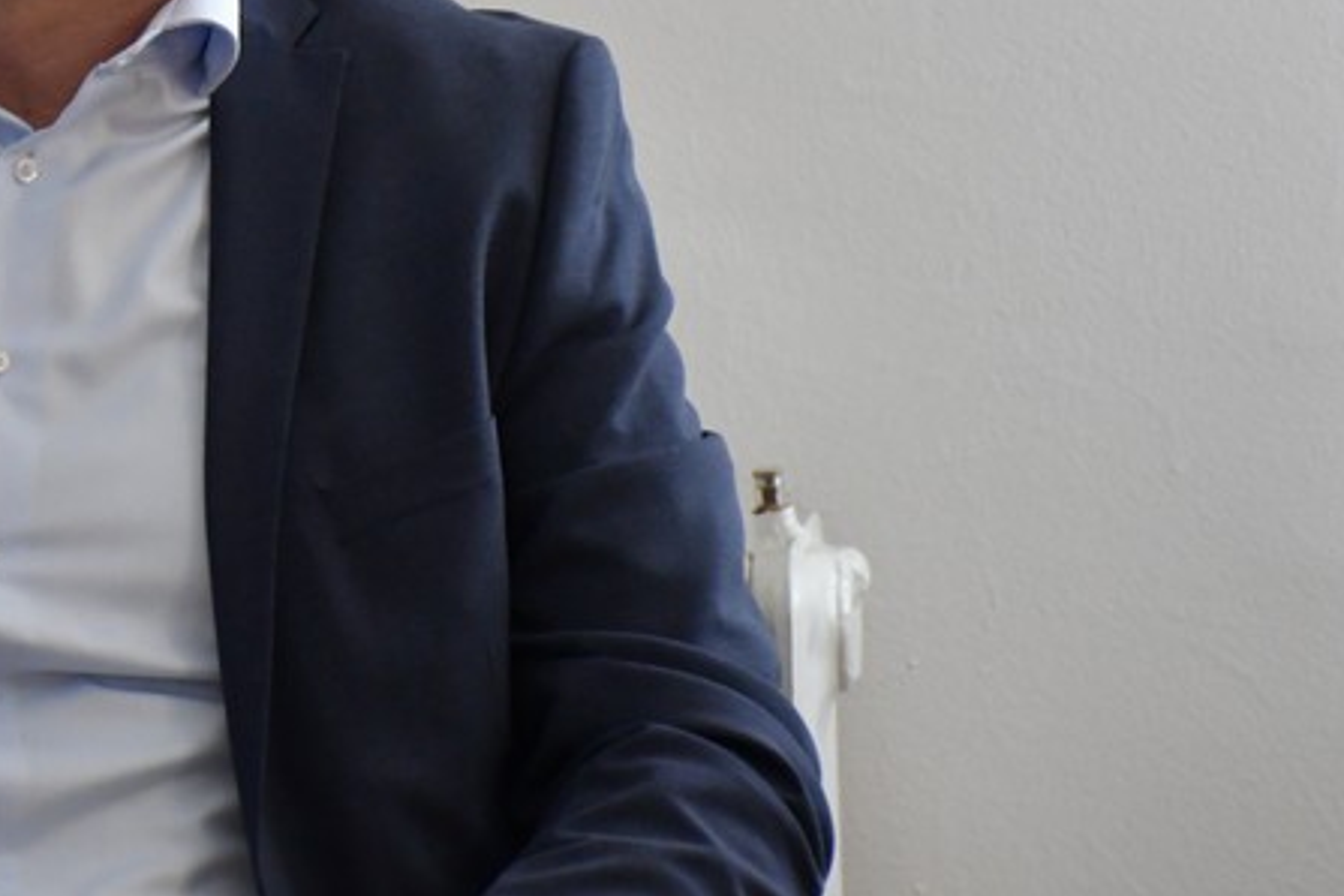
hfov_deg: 6.6
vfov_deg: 4.4
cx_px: 30
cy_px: 101
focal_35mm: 309
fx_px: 11535
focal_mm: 90
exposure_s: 1/250
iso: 3200
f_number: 5.3
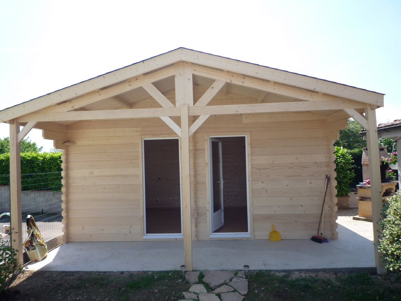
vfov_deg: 54.9
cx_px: 200
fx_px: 290
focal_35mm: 25
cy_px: 150
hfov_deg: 69.4
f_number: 3.2
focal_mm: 4.4
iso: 100
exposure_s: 1/640
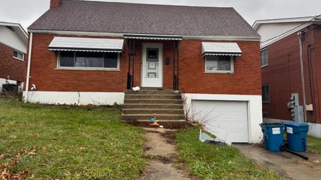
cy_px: 72
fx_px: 230
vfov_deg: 42.7
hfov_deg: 69.9
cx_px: 164
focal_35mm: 27
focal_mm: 6.76
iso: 50
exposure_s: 1/138
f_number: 1.78
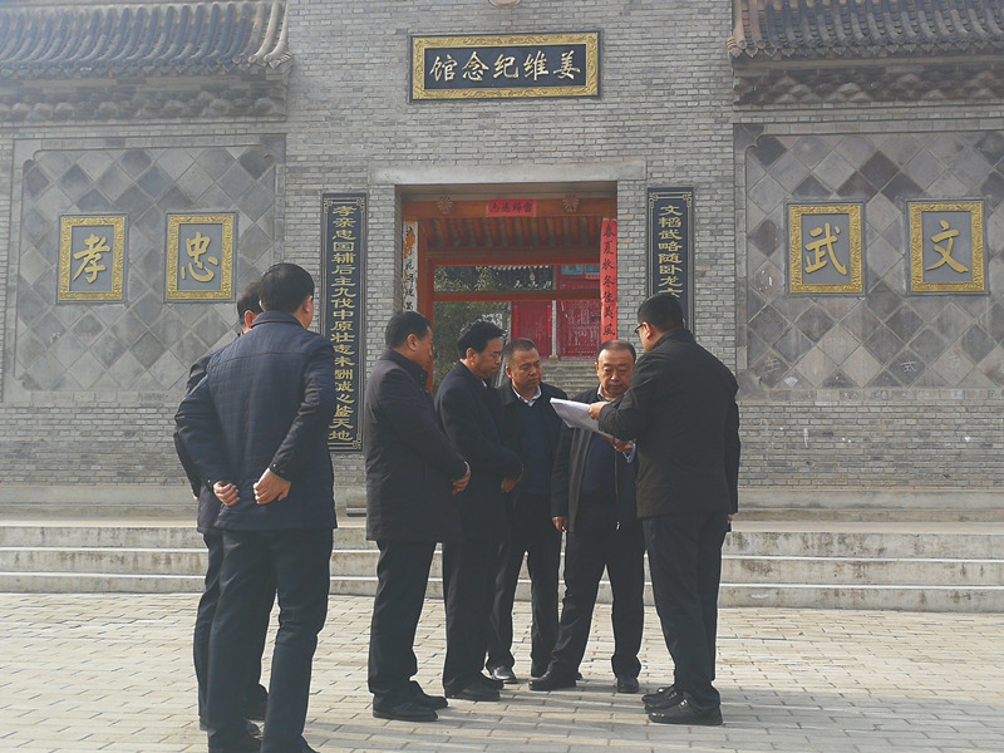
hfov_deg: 42.9
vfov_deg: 32.9
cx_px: 502
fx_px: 1276
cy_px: 376
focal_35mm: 44
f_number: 2.2
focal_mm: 3.95
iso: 50
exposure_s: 1/481
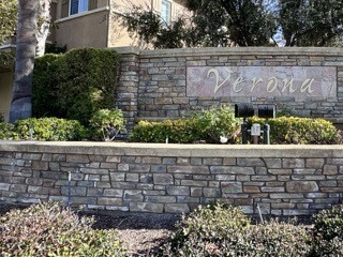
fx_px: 277
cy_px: 91
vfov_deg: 49.1
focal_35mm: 28
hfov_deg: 60.3
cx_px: 254
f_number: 2.2
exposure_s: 1/508
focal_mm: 2.22
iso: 40
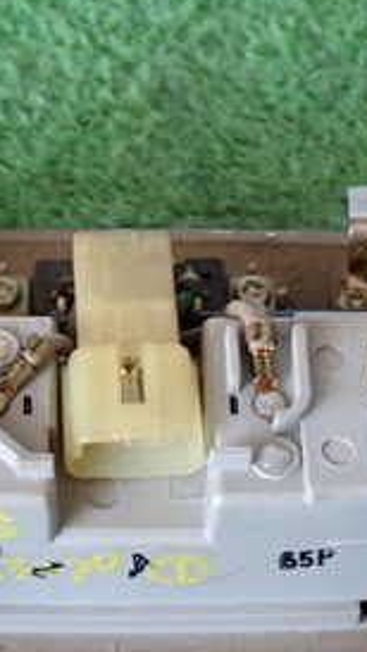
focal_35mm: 105
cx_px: 122
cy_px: 426
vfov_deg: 20.3
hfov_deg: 11.5
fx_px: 1818
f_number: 2.9
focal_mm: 7.84
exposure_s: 1/40
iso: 320
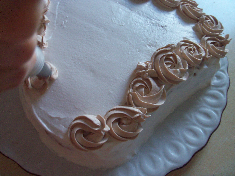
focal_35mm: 35
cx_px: 118
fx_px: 238
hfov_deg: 52.6
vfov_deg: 40.7
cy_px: 88
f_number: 3
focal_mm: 6.3
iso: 160
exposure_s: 1/30
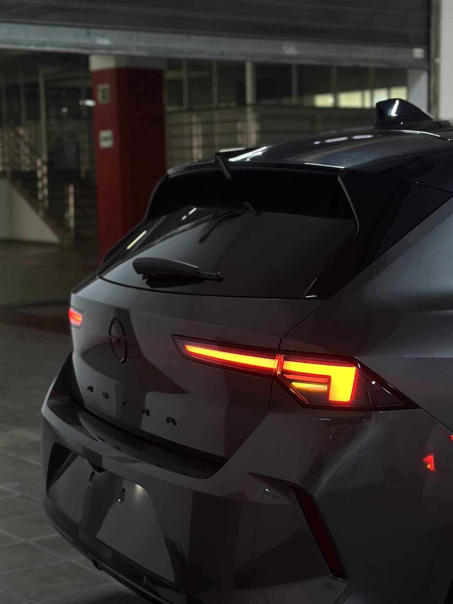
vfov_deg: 27.3
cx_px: 255
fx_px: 1239
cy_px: 363
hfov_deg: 20.7
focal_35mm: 71
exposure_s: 1/50
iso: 160
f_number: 1.78
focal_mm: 6.86
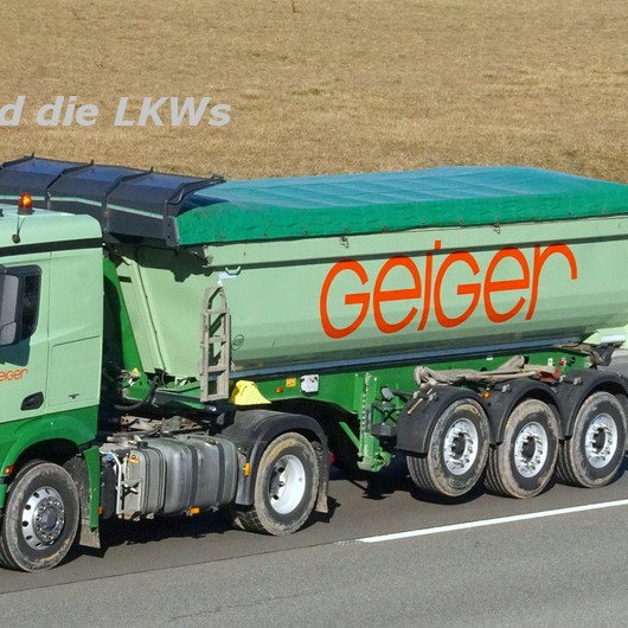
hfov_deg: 10.7
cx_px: 219
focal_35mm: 164
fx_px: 3359
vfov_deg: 10.7
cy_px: 313
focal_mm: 85
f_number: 18
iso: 2000
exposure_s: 1/1250
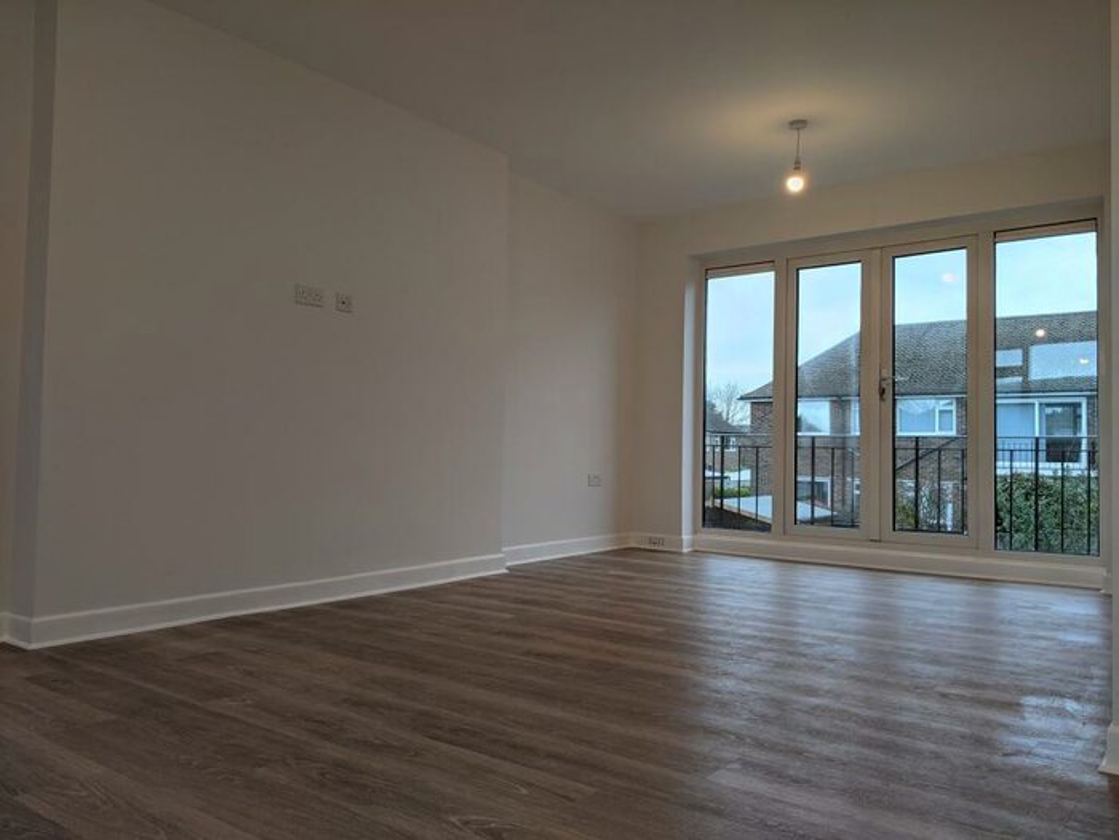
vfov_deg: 51.4
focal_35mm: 27
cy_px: 420
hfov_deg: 65.3
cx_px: 560
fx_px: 873
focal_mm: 4.44
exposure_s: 1/99.9
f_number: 1.8
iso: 47
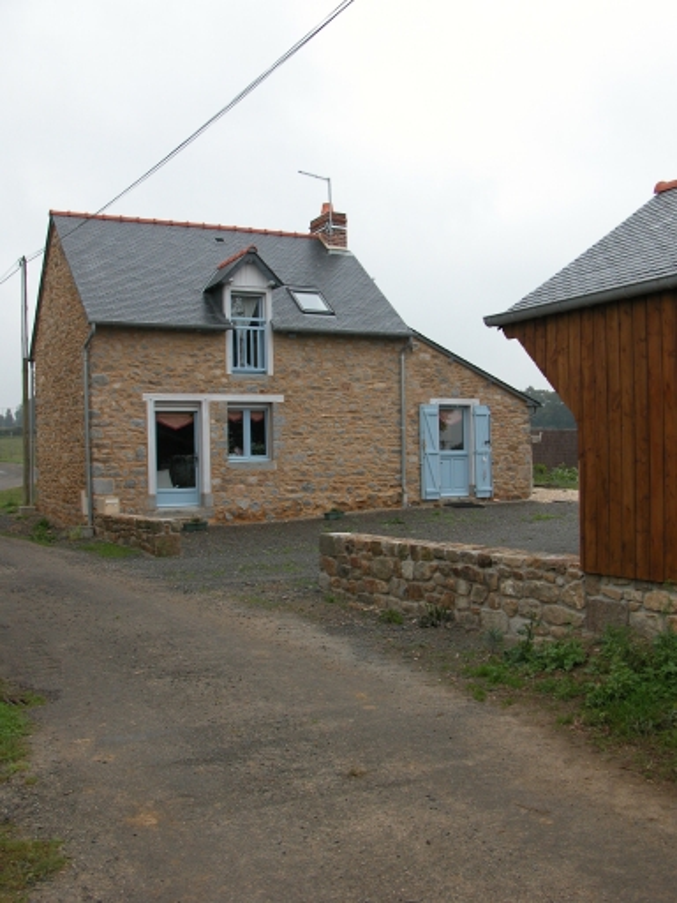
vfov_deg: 52.6
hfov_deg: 40.7
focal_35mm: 35
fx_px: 913
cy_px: 452
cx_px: 338
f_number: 3.5
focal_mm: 8.9
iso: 100
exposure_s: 1/85.8
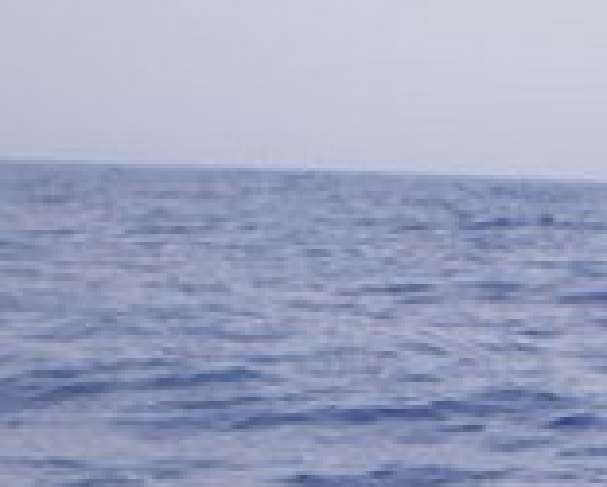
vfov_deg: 10.5
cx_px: 533
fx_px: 2553
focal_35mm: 142
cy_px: 740
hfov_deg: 13.5
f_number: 4.6
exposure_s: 1/400
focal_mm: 6.3
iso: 50
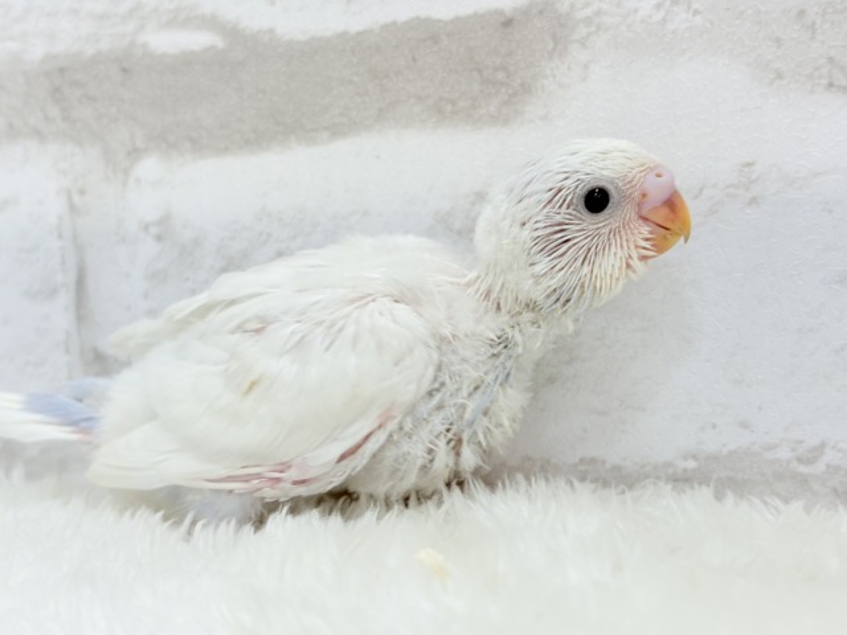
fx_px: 1272
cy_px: 318
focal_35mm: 52
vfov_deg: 28.0
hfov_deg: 36.8
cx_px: 424
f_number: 1.6
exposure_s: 1/50
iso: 32
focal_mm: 5.96
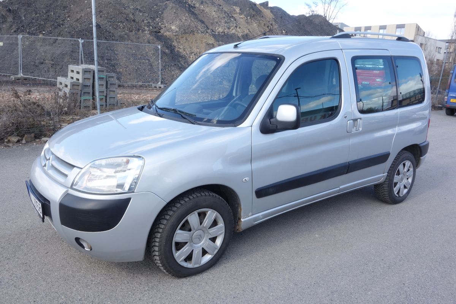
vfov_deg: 46.4
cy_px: 152
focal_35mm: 28
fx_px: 355
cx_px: 228
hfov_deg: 65.5
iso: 125
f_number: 11
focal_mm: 10.4
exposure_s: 1/30
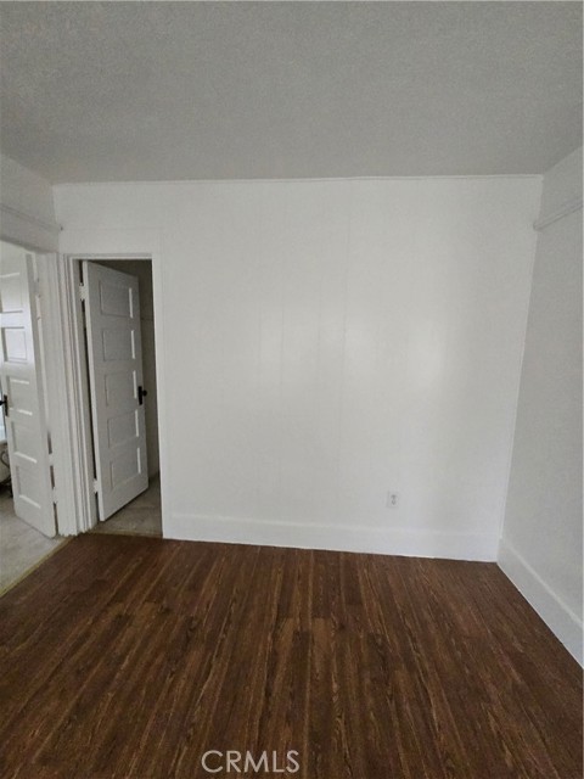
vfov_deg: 106.2
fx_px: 292
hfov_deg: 89.9
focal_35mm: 13
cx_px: 292
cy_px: 390
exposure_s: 1/60
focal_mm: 2.2
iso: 640
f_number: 2.2
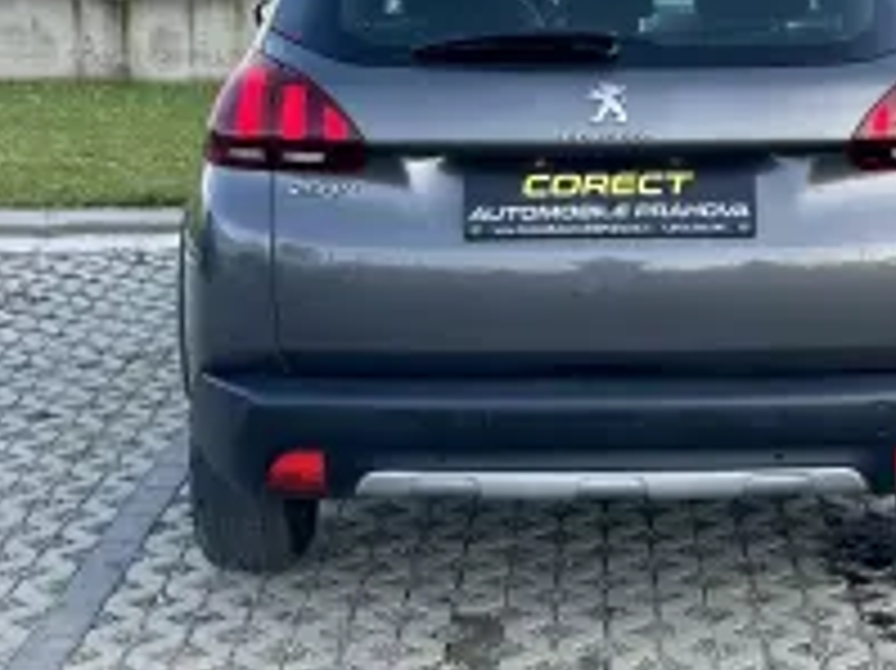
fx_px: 2251
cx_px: 608
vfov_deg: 16.8
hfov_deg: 22.4
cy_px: 135
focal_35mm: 87
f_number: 1.78
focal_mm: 6.86
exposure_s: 1/919
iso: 64
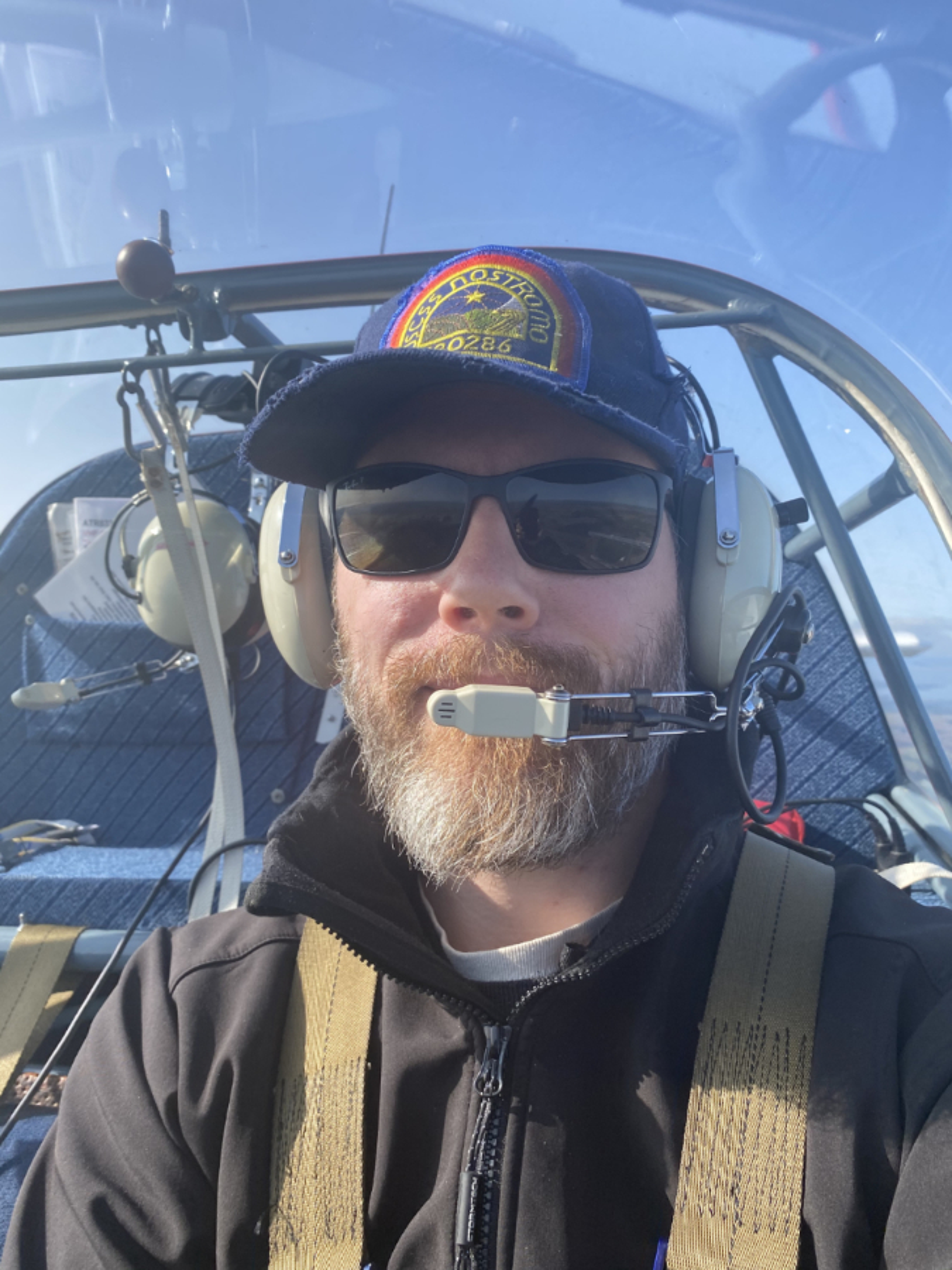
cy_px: 635
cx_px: 476
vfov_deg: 67.3
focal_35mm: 26
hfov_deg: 53.1
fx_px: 953
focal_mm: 4.2
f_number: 1.8
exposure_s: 1/1147
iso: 32
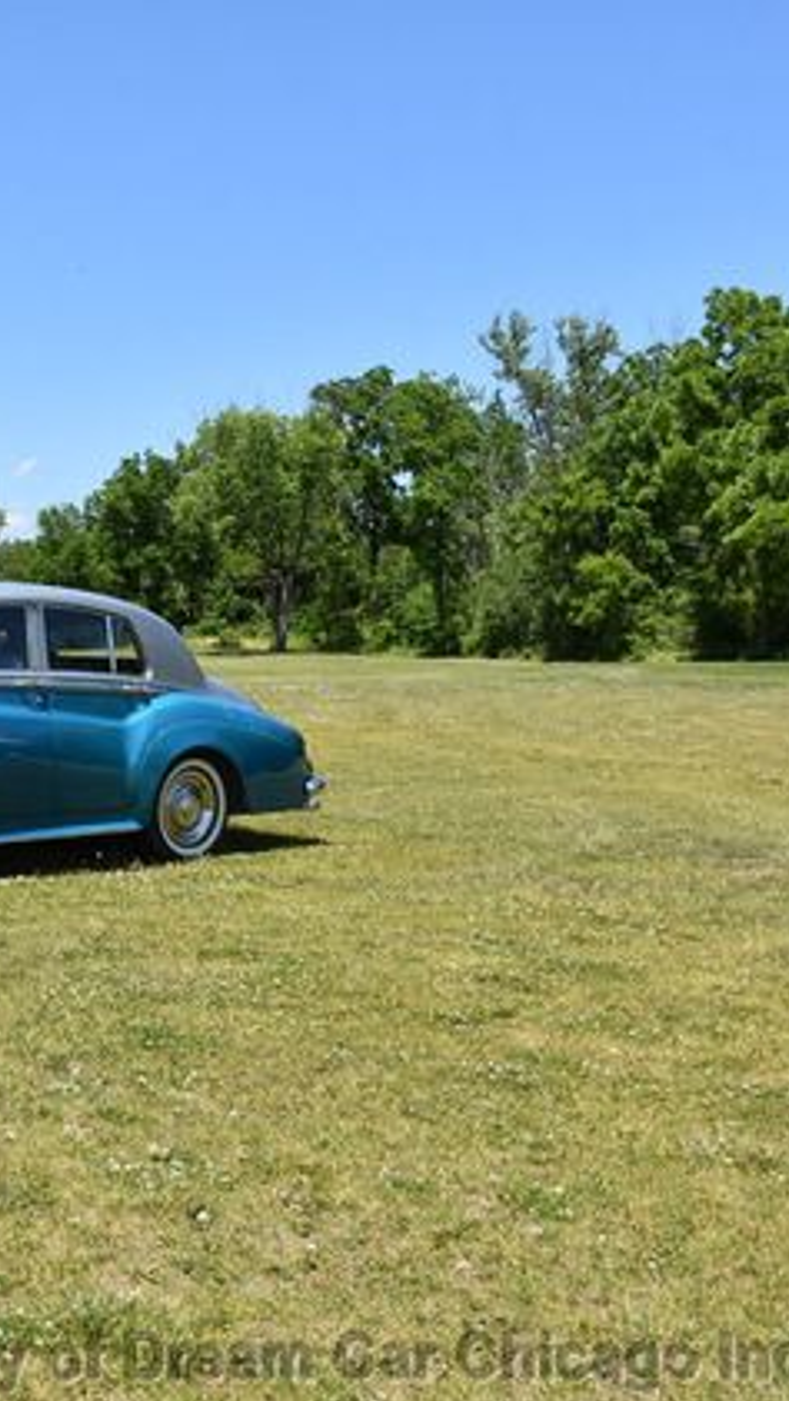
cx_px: -150
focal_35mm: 43
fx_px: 1598
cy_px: 709
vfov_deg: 47.3
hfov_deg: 25.1
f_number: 8
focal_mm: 18
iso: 200
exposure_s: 1/500
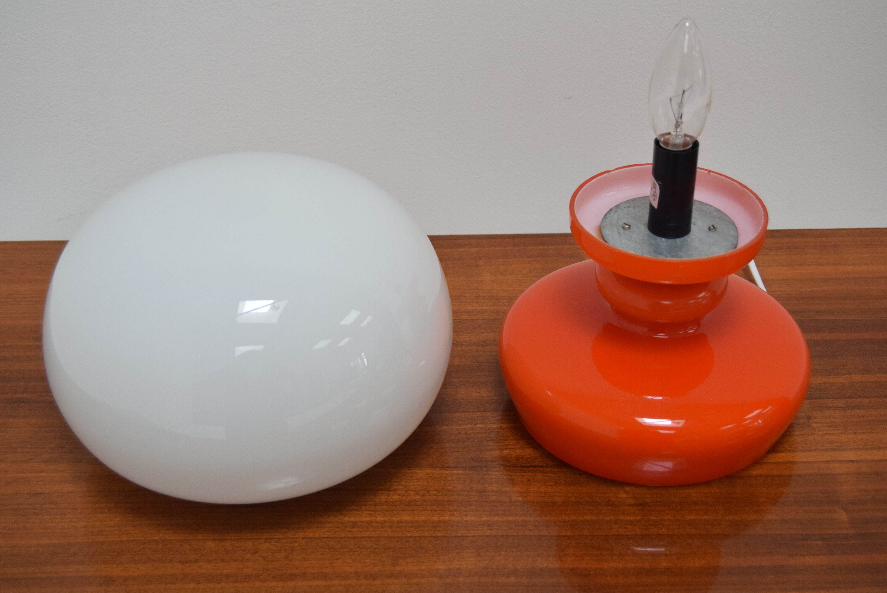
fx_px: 1295
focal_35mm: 52
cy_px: 296
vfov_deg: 25.8
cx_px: 444
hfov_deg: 37.8
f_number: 5.6
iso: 1600
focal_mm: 35
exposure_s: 1/125
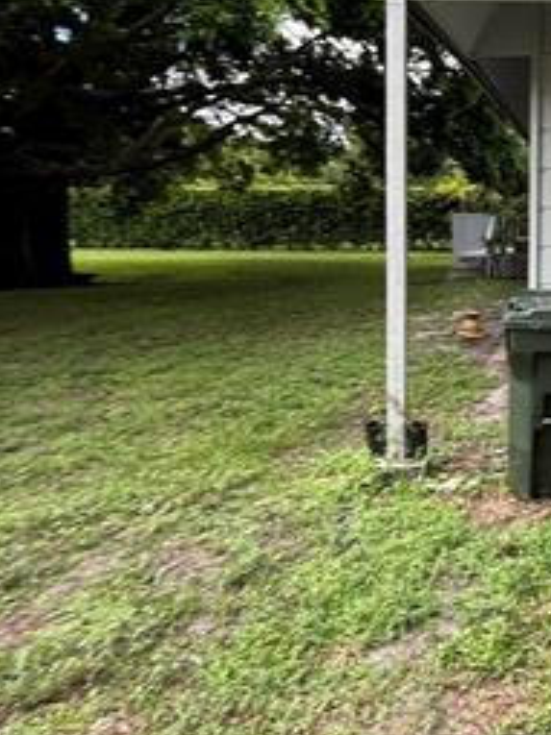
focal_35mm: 33
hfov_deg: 38.3
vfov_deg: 55.0
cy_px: 297
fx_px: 701
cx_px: 548
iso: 50
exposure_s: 1/120
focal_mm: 2.22
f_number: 2.2
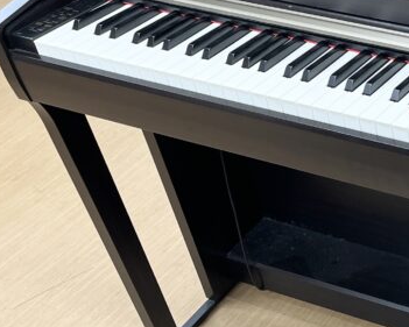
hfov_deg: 22.9
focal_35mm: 74
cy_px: 226
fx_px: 896
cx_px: 528
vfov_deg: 20.6
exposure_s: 1/100
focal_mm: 5.1
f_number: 1.6
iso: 125
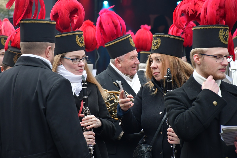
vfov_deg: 7.9
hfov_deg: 11.8
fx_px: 1145
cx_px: 118
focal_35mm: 174
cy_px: 79
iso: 900
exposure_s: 1/250
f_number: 5.6
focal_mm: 116
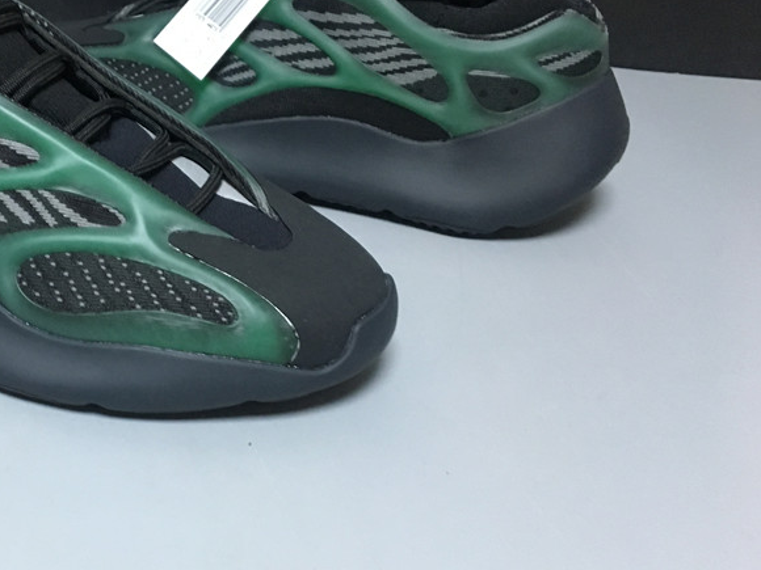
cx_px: 127
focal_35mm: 50
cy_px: 233
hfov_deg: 36.6
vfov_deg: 29.0
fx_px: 1099
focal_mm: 4.15
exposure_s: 1/17
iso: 200
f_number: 2.2
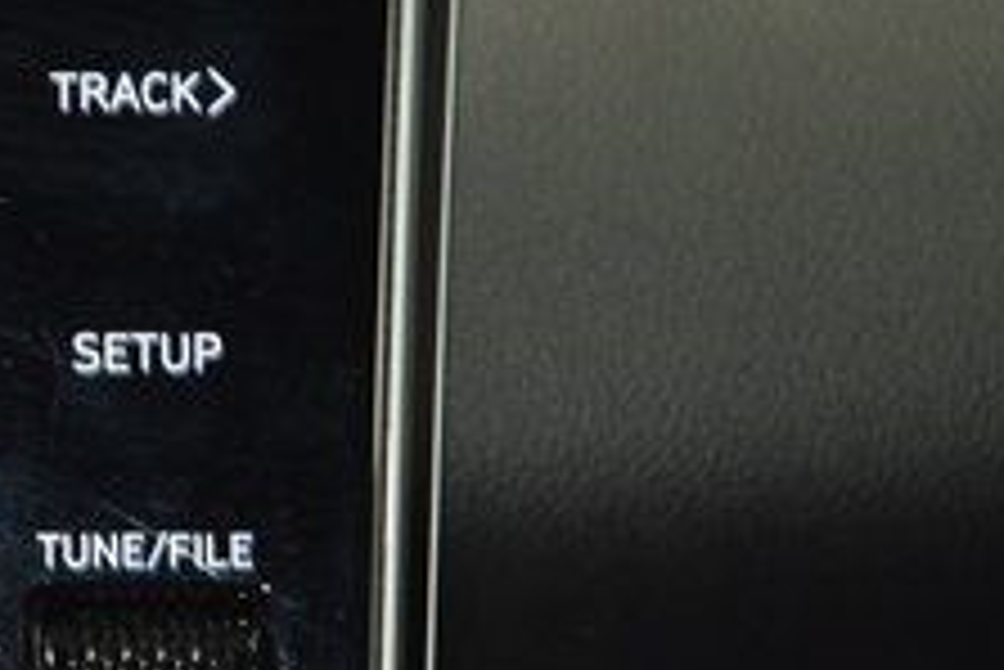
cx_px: 90
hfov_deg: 6.8
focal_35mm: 301
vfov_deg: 4.6
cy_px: 214
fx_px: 8400
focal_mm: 70
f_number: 4.5
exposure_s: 1/50
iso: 1600
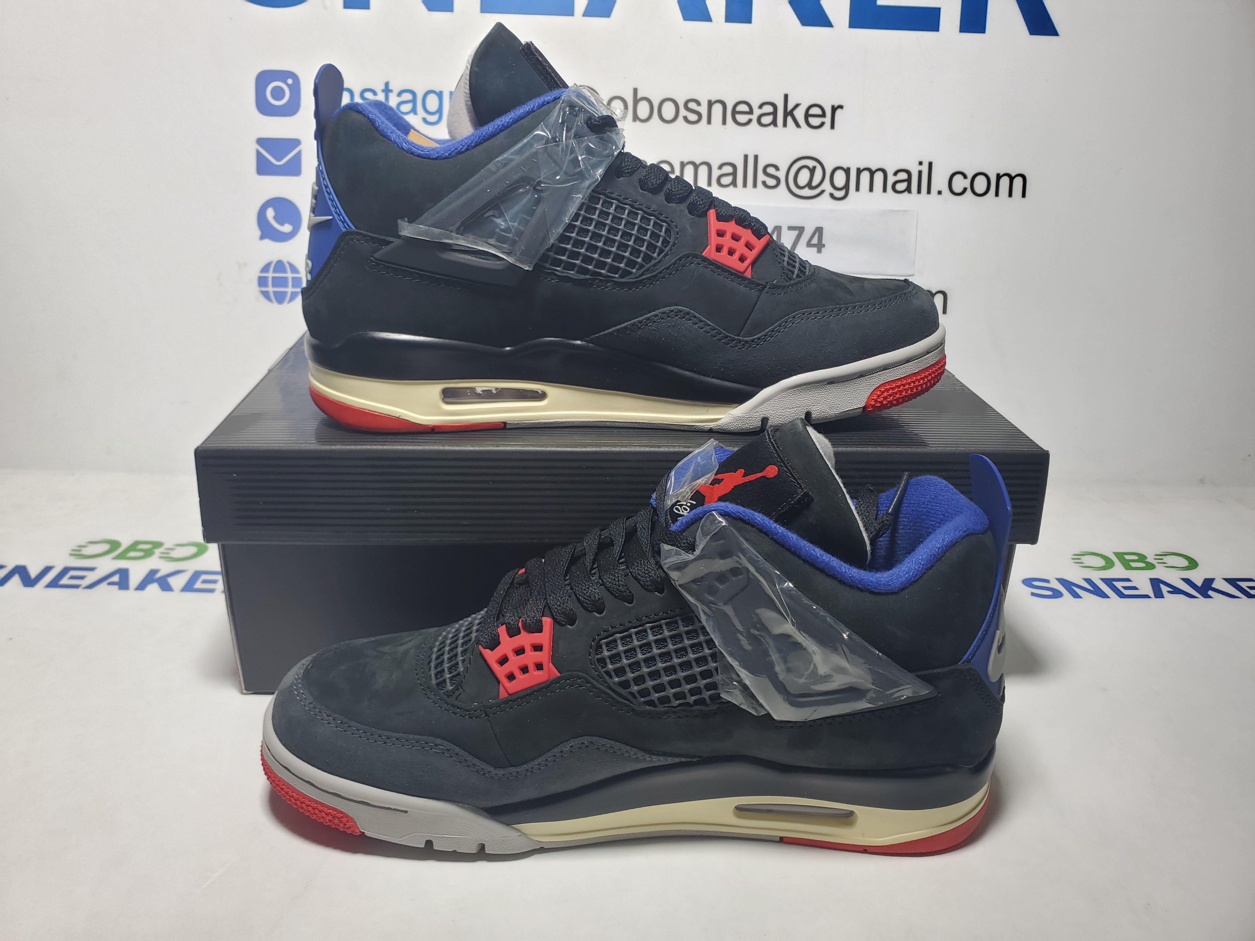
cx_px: 628
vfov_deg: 53.1
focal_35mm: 26
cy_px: 470
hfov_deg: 67.3
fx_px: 943
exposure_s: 1/161
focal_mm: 4.3
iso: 50
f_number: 2.4
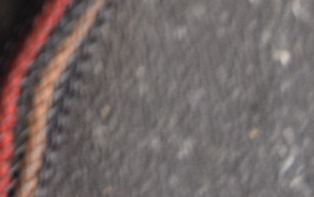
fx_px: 2644
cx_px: -638
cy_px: -365
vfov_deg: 4.1
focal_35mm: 309
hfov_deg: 6.2
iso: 800
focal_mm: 27
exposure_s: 1/125
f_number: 4.5
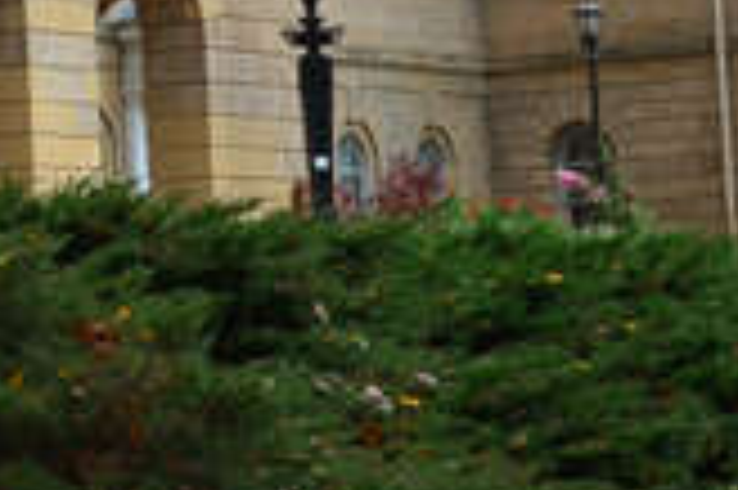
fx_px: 3891
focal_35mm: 190
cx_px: -374
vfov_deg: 7.1
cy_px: -301
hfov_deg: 10.5
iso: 100
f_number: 4.5
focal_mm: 26
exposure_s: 1/80
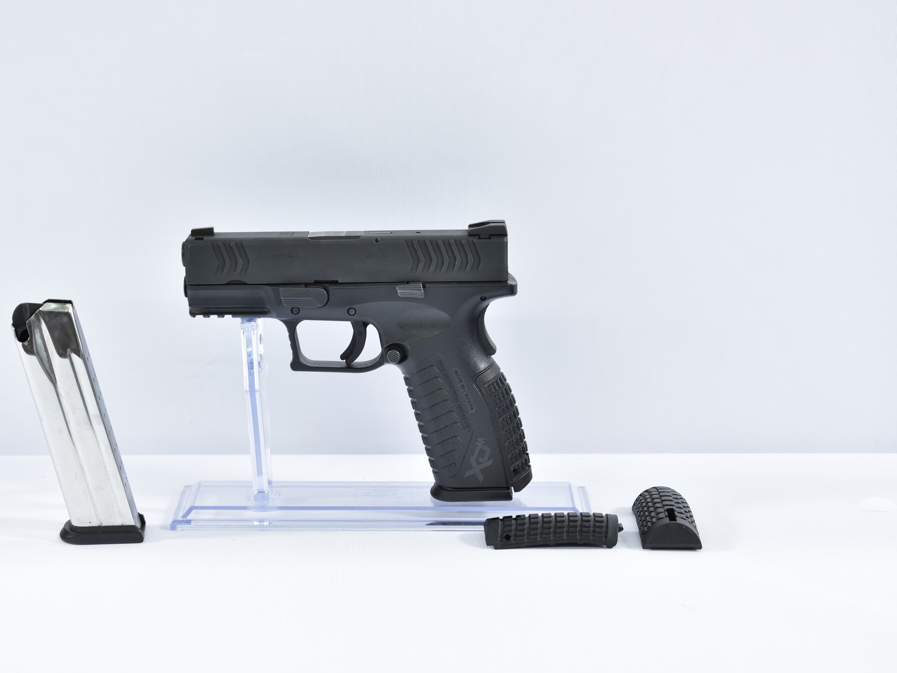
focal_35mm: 82
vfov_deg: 18.0
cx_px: 388
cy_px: 338
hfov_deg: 23.8
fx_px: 2125
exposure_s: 1/20
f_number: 5.6
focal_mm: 50
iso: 640
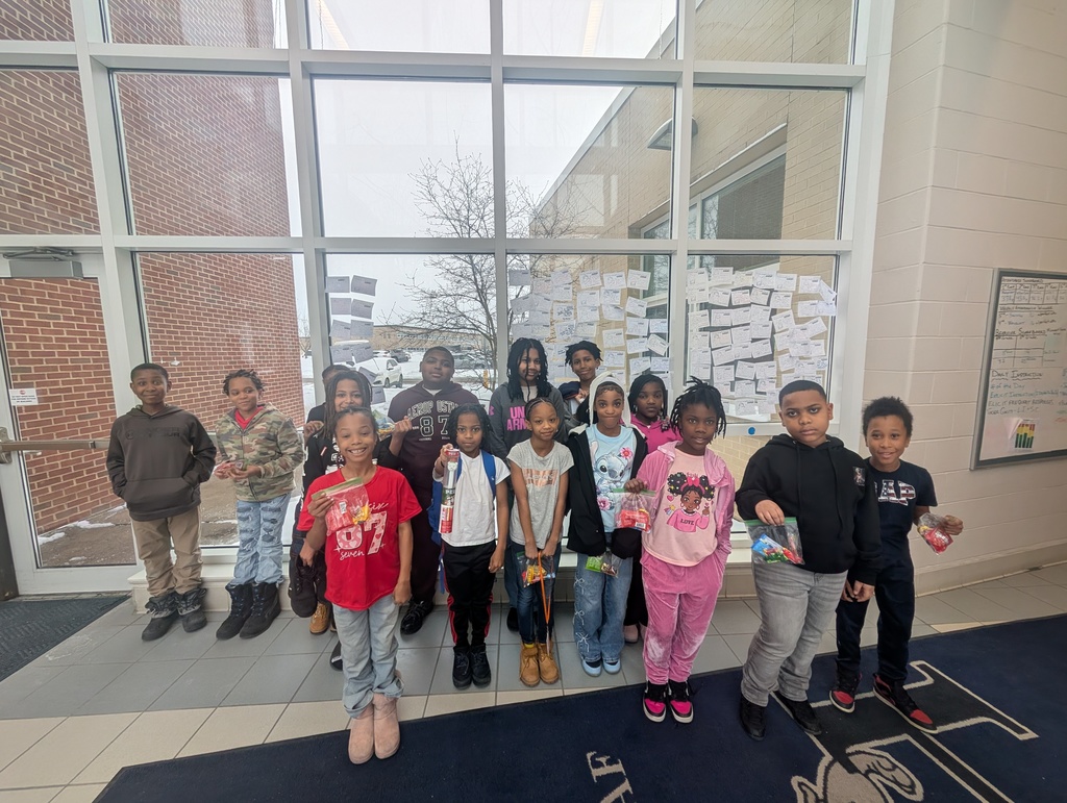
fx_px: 370
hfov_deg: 110.5
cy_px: 402
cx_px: 534
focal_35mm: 12
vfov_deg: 94.6
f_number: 1.7
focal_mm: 2.02
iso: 42
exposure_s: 1/265
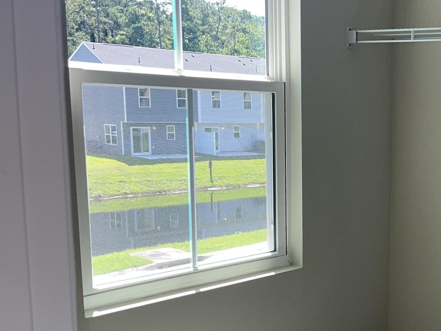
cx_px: 433
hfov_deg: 33.9
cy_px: 212
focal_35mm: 52
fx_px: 662
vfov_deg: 27.9
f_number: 1.6
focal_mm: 5.1
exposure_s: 1/289
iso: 32
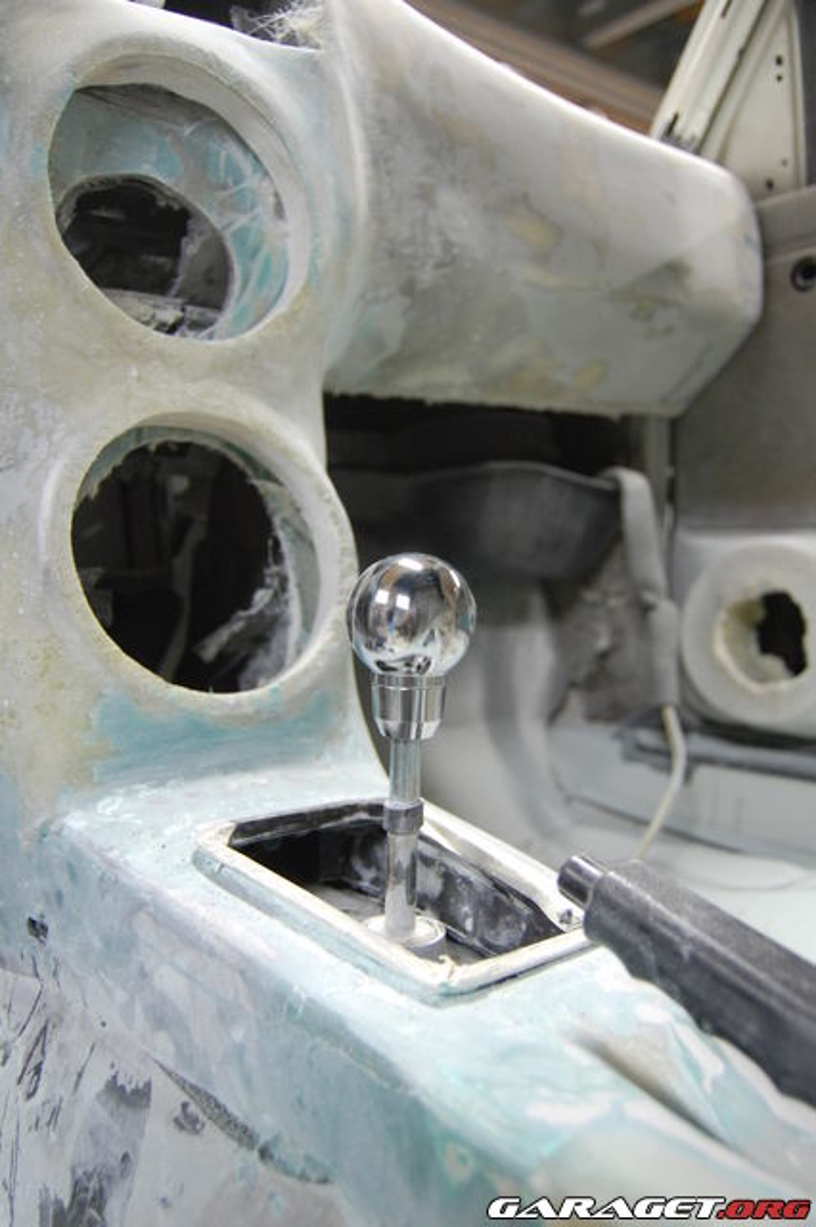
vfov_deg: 64.6
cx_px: 408
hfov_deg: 45.6
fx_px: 970
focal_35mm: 28
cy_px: 614
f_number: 3.5
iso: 800
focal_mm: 19
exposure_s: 1/25
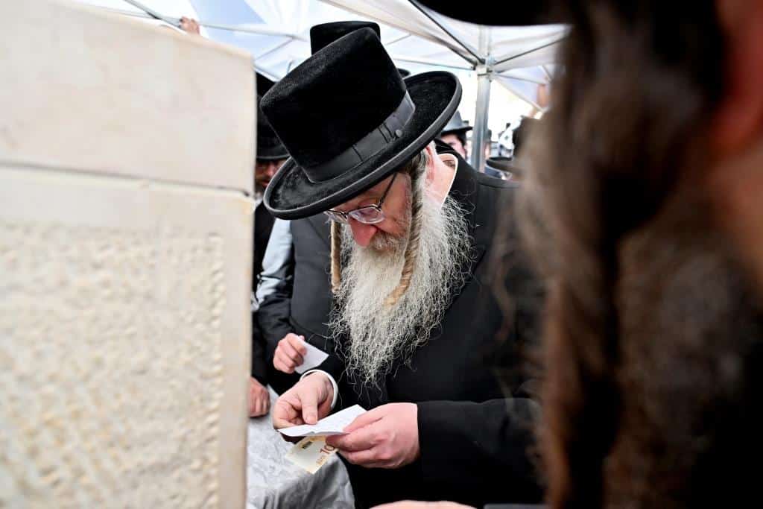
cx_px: 382
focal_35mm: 24
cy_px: 254
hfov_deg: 73.7
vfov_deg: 53.1
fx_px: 509
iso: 640
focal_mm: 24
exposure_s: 1/1250
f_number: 4
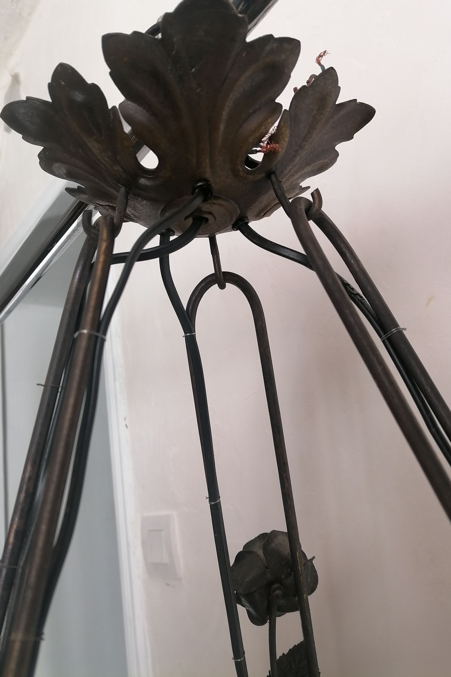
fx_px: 526
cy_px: 331
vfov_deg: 65.5
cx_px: 221
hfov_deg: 46.4
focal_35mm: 28
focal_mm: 5.4
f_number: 1.8
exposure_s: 1/100
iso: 80
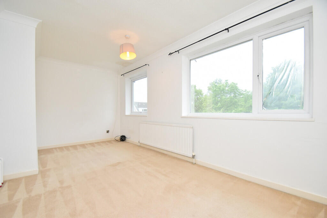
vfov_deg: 77.3
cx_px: 164
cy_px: 109
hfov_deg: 100.4
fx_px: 136
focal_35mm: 15
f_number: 5
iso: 800
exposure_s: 1/200
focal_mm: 10
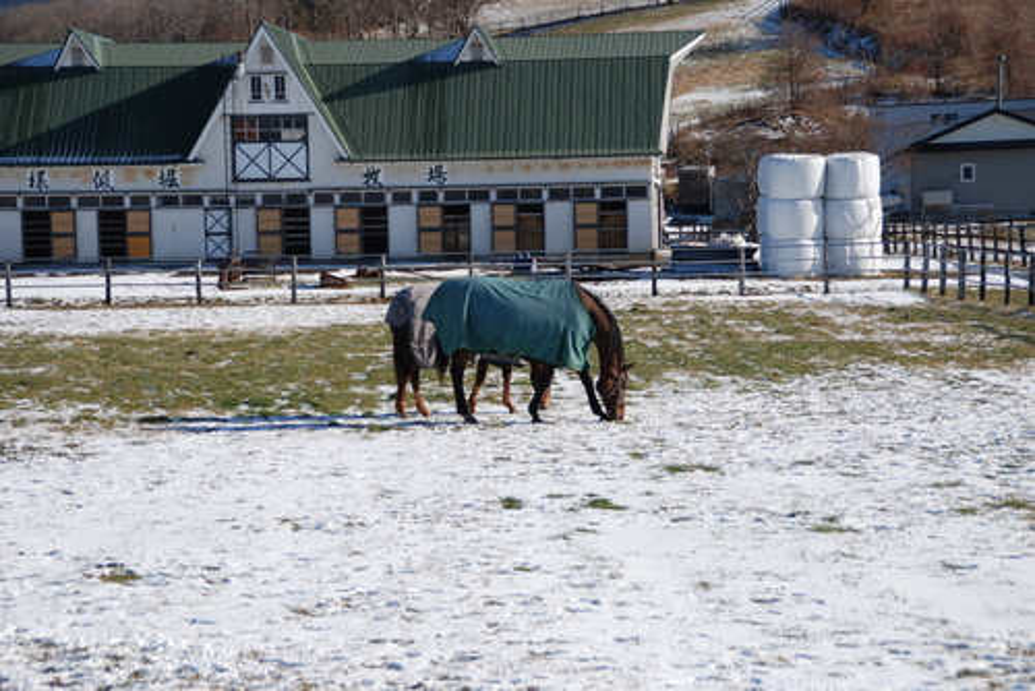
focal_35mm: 102
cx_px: 518
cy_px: 346
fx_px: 2934
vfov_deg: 13.4
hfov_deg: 20.0
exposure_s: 1/500
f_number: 5.6
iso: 100
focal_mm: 68
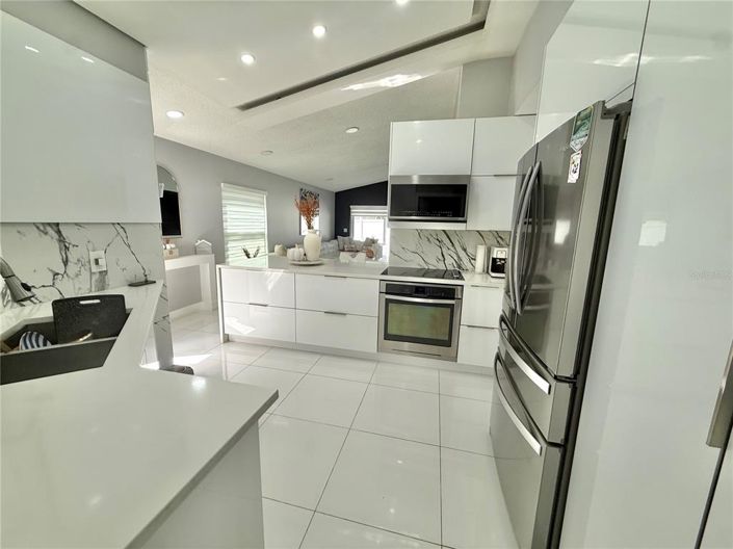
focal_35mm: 14
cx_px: 366
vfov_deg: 85.6
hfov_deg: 102.1
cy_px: 274
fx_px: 296
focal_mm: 2.22
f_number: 2.2
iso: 50
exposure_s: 1/120
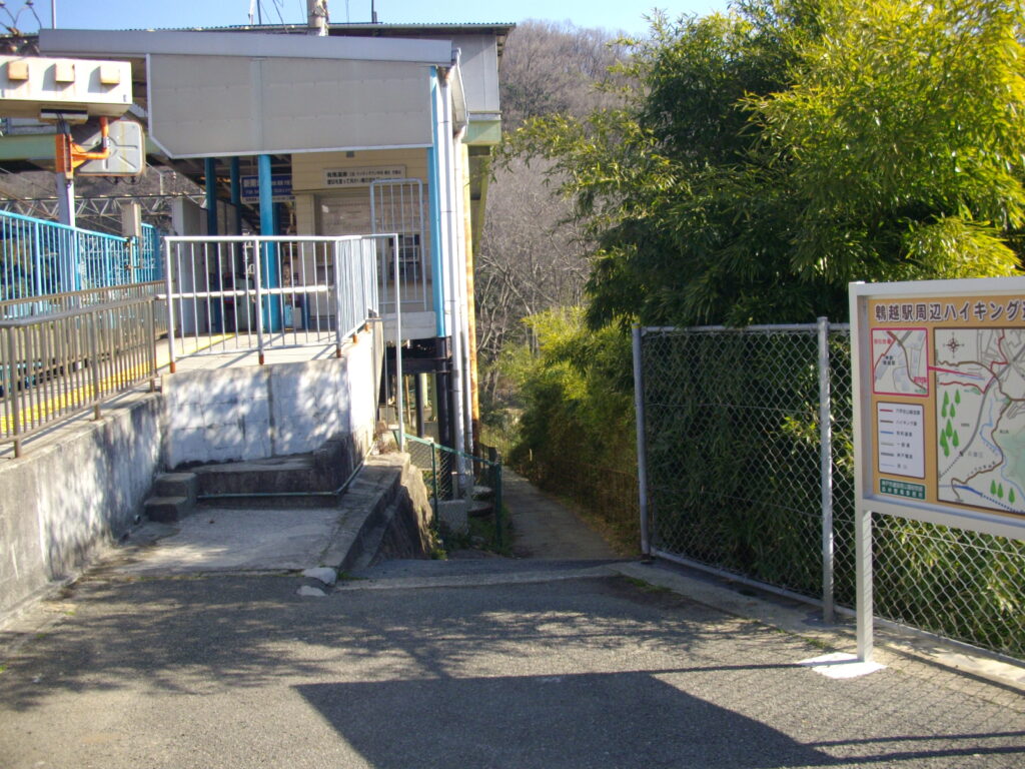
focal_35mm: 37
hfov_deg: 50.1
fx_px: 1096
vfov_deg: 38.7
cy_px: 384
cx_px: 512
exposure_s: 1/160
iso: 100
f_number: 5.6
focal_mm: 6.2
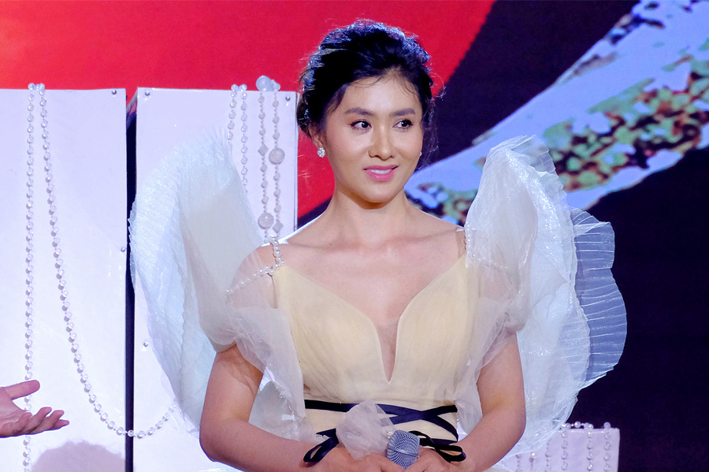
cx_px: 354
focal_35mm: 171
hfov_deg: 12.0
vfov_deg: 8.0
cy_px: 236
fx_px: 3366
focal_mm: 113.8
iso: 2000
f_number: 6.4
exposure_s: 1/160
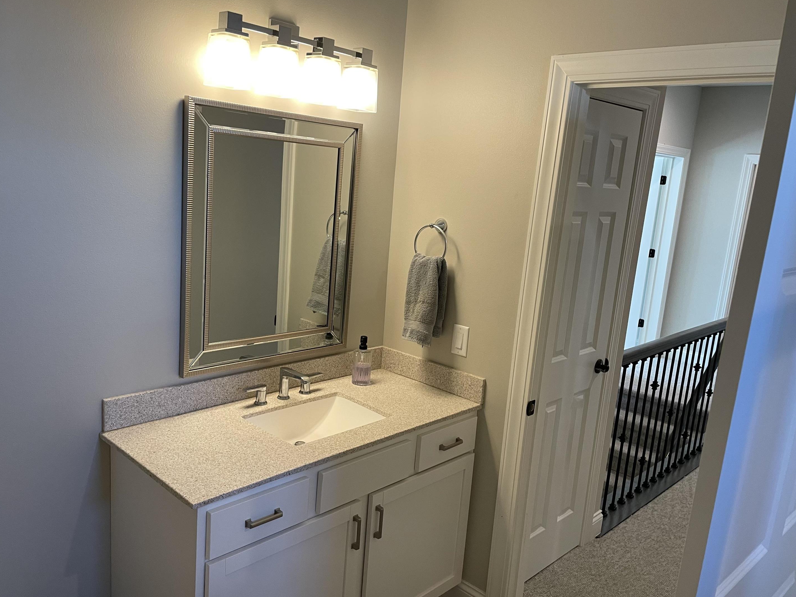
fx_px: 644
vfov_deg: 49.7
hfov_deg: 63.4
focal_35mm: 28
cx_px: 368
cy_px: 309
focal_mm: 4.2
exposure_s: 1/60
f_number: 1.6
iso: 100
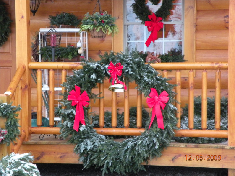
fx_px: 1053
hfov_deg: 12.7
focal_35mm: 155
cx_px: 118
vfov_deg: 9.6
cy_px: 88
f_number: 4.5
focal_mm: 27.4
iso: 400
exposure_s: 1/21.5
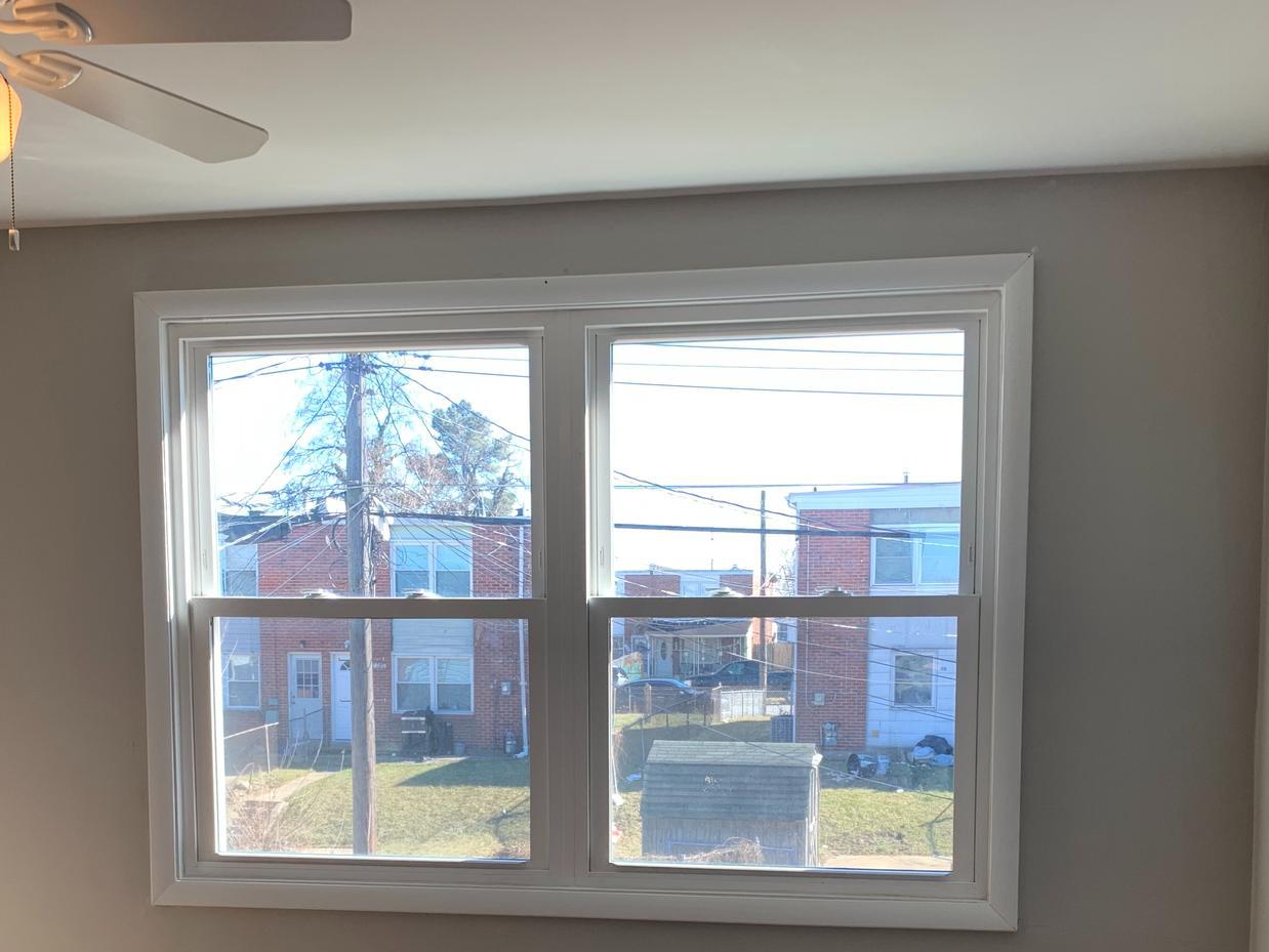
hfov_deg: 43.8
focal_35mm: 43
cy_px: 771
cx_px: 640
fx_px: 1577
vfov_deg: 32.6
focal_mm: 4.25
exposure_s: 1/121
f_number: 1.8
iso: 40
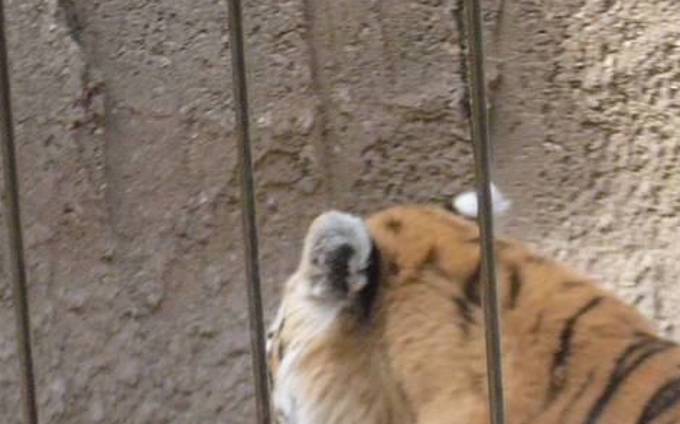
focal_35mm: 378
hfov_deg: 5.5
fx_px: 7003
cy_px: 711
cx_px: 637
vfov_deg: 3.5
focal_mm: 17.4
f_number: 5
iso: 100
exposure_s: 1/80
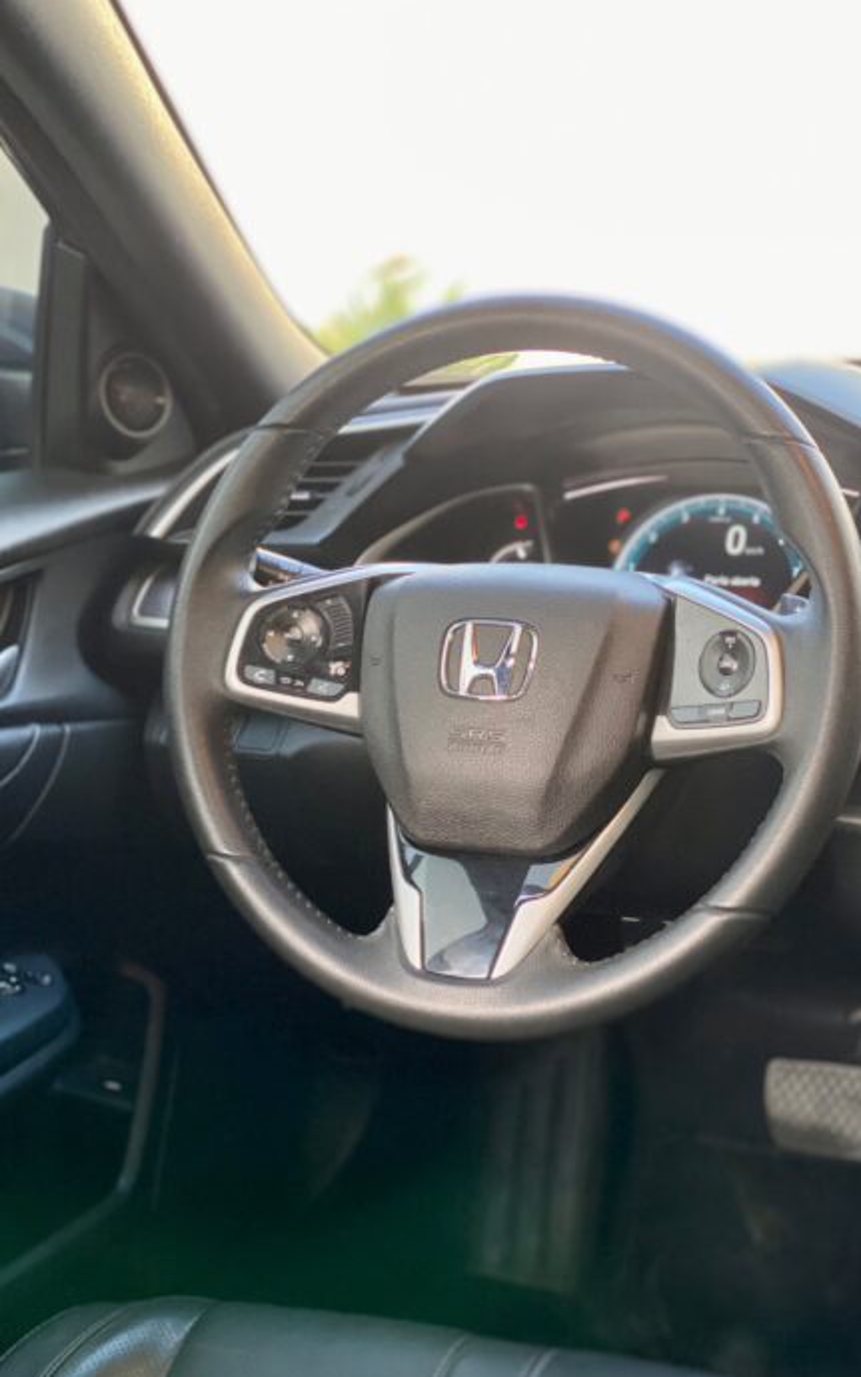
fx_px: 2101
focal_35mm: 56
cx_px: 492
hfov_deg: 23.1
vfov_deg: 36.3
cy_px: 695
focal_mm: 6
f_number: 2
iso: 200
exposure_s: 1/122
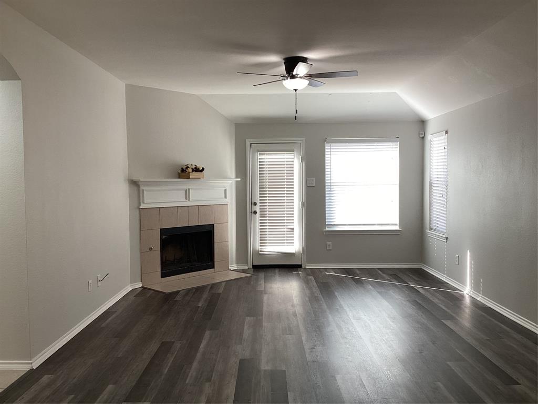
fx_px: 482
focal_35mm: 31
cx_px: 269
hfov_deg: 58.4
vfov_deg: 45.4
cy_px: 202
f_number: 2.4
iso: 80
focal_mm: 3.3
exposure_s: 1/120
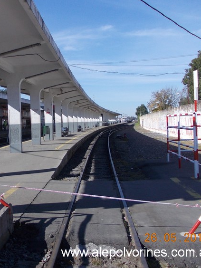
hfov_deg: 36.7
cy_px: 134
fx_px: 294
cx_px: 46
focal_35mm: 38
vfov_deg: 49.0
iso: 80
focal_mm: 4
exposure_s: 1/320
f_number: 5.4
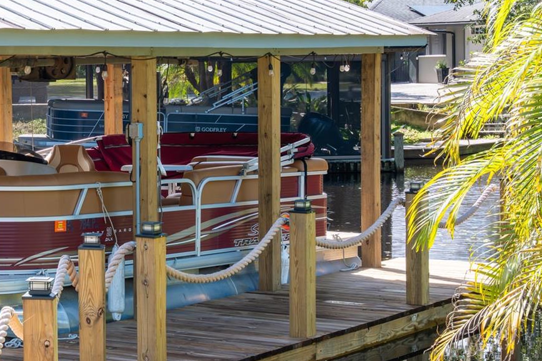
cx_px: 64
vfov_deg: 12.8
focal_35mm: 107
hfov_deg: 18.8
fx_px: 1611
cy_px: 197
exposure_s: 1/100
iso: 250
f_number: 13
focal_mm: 56
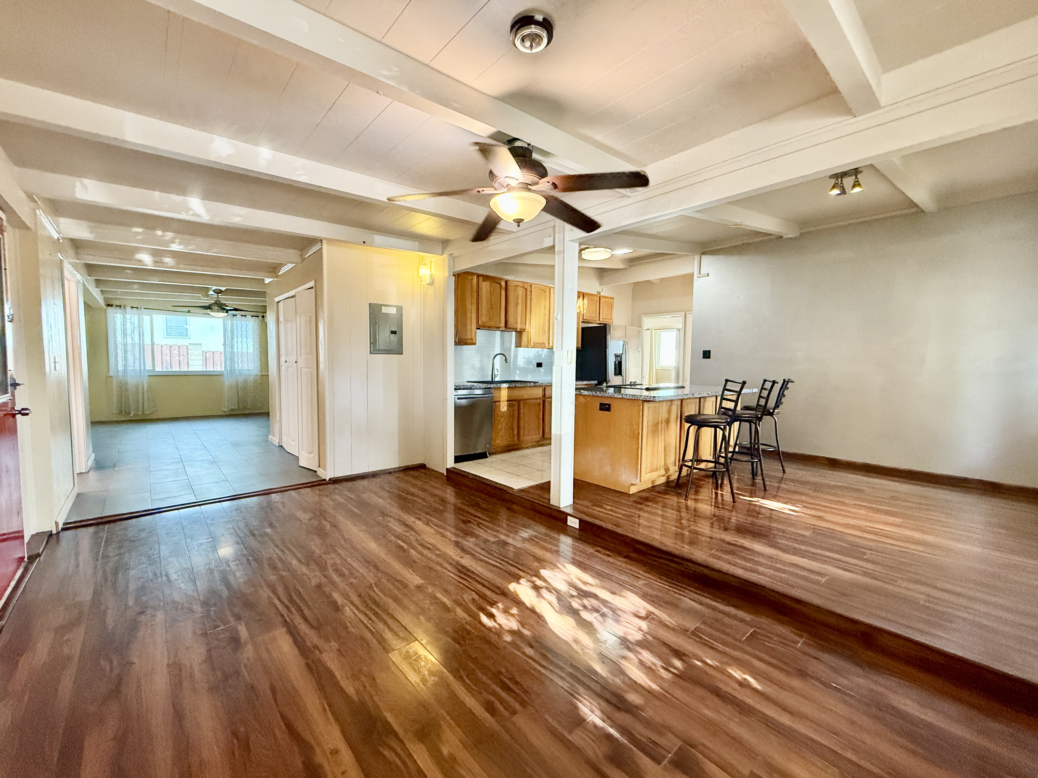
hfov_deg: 102.1
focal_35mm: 14
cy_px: 389
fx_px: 420
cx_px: 519
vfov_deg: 85.7
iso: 500
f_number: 2.2
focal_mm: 2.22
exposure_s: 1/120
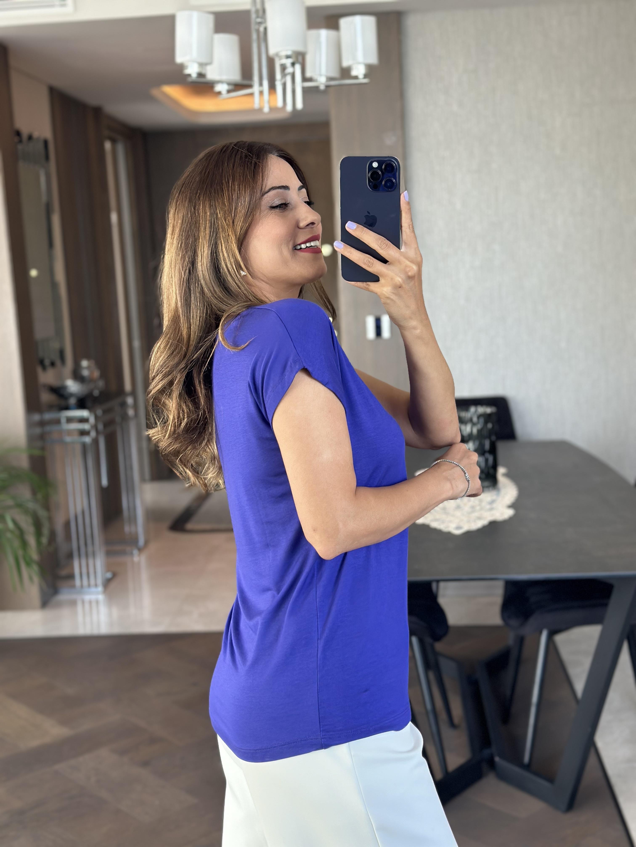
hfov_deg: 30.3
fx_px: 1176
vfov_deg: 39.7
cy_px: 424
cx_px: 318
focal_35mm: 48
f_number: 1.78
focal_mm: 6.86
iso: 125
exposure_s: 1/76
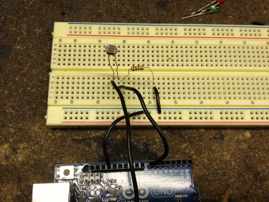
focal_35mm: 35
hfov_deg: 52.6
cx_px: 134
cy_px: 101
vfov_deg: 40.7
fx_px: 272
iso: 125
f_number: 2.4
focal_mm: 4.28
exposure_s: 1/20
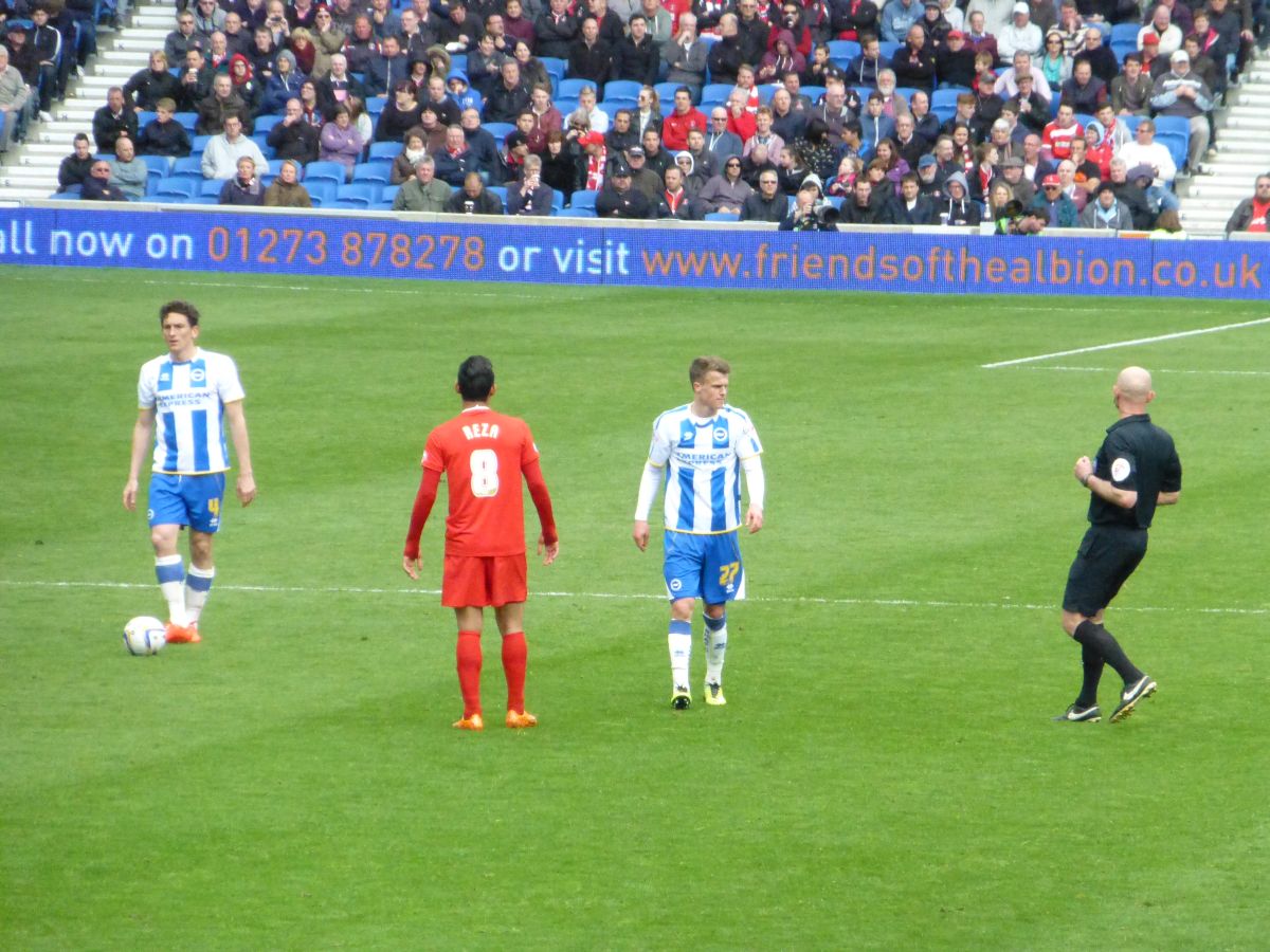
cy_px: 476
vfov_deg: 4.1
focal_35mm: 364
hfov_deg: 5.4
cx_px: 635
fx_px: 13355
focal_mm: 65
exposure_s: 1/1300
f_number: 5.9
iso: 1600
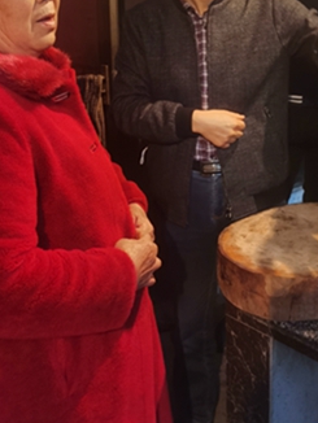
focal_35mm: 53
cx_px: 195
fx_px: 648
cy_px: 97
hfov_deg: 27.5
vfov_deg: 35.2
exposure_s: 1/50
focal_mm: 5.56
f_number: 1.6
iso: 250
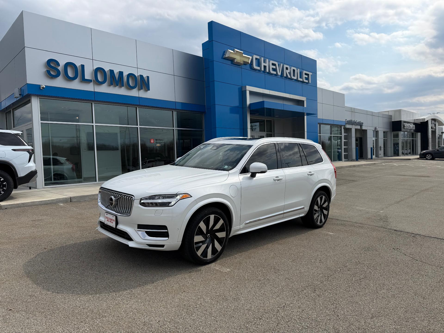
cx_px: 222
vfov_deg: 56.8
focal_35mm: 24
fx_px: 308
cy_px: 166
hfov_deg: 71.6
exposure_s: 1/8130
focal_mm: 6.76
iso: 80
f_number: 1.78
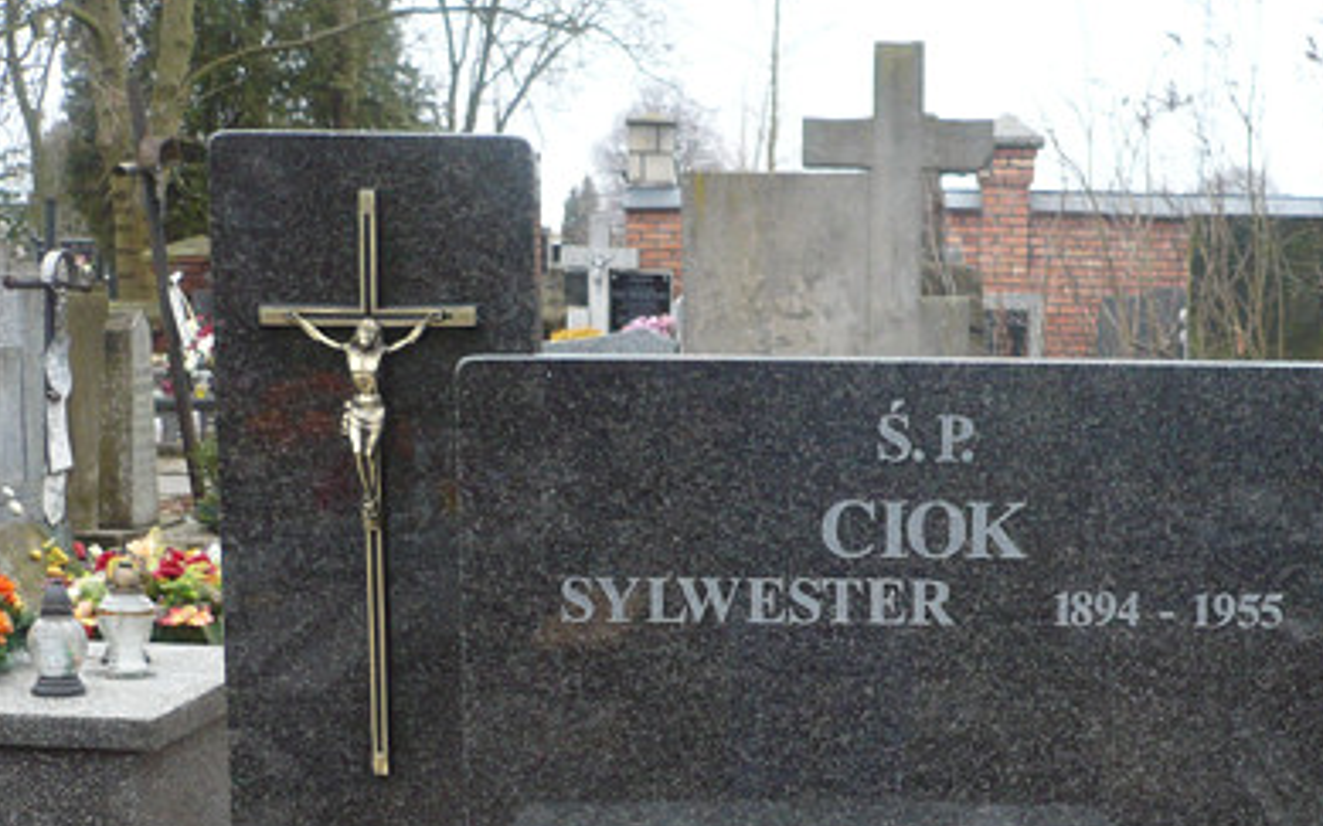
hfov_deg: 33.2
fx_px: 2199
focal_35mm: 61
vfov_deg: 20.8
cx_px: 884
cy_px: 765
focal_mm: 5.8
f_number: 2.8
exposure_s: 1/40
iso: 100
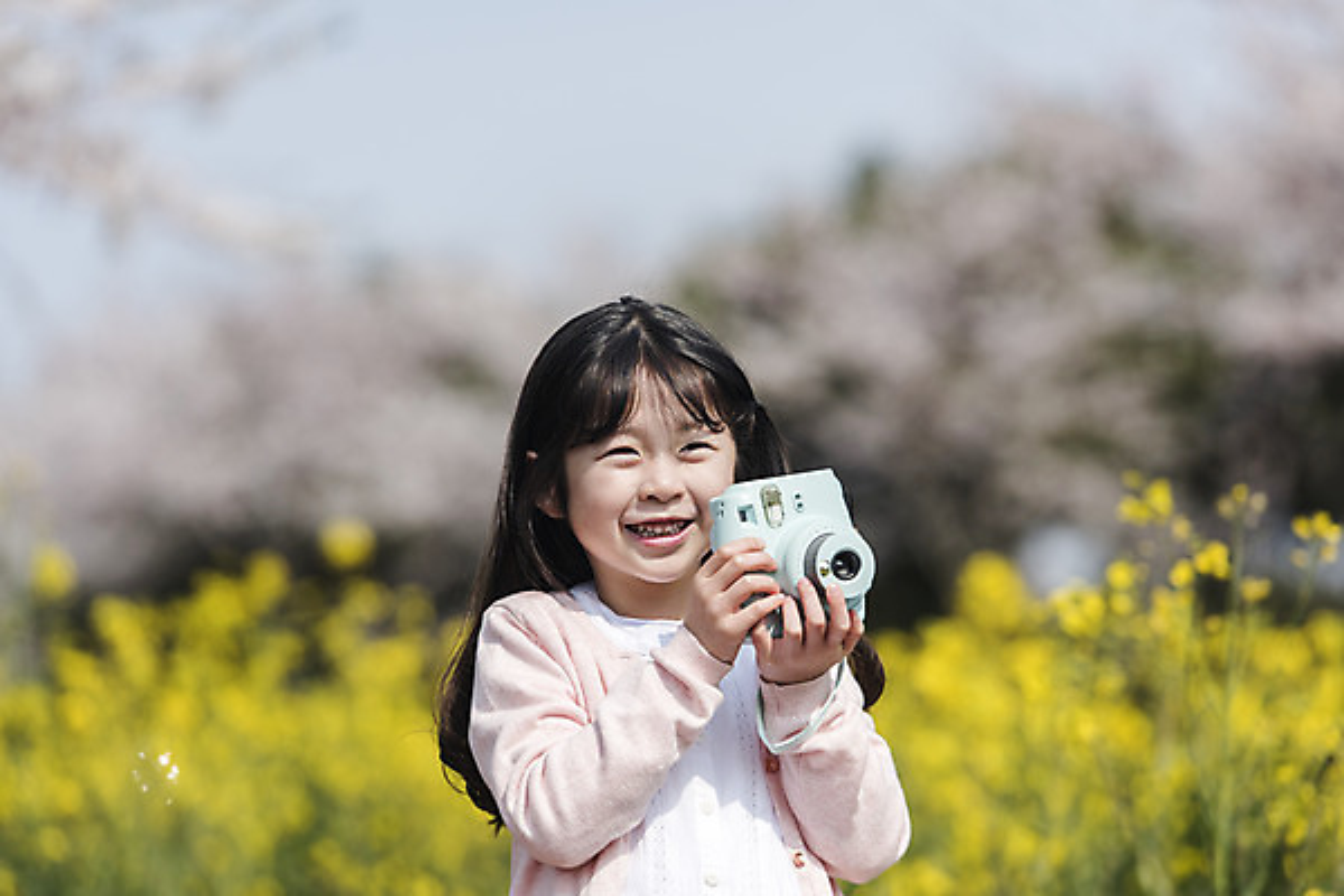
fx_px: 6533
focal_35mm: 175
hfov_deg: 11.7
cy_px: 448
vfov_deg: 7.8
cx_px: 672
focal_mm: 175
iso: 250
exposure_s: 1/1600
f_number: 3.2
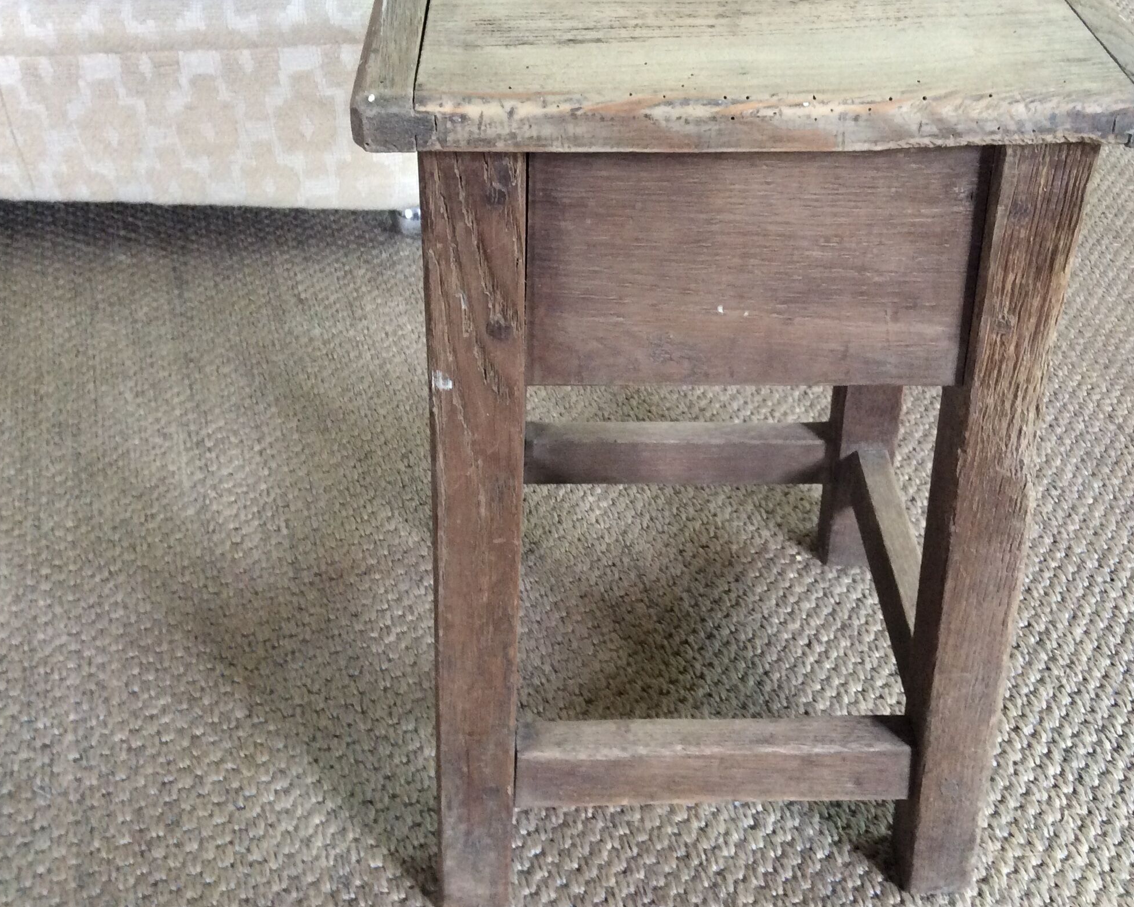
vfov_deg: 36.4
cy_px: 389
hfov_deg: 44.7
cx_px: 646
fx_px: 1376
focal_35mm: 41
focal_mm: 3.3
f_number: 2.4
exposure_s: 1/25
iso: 160
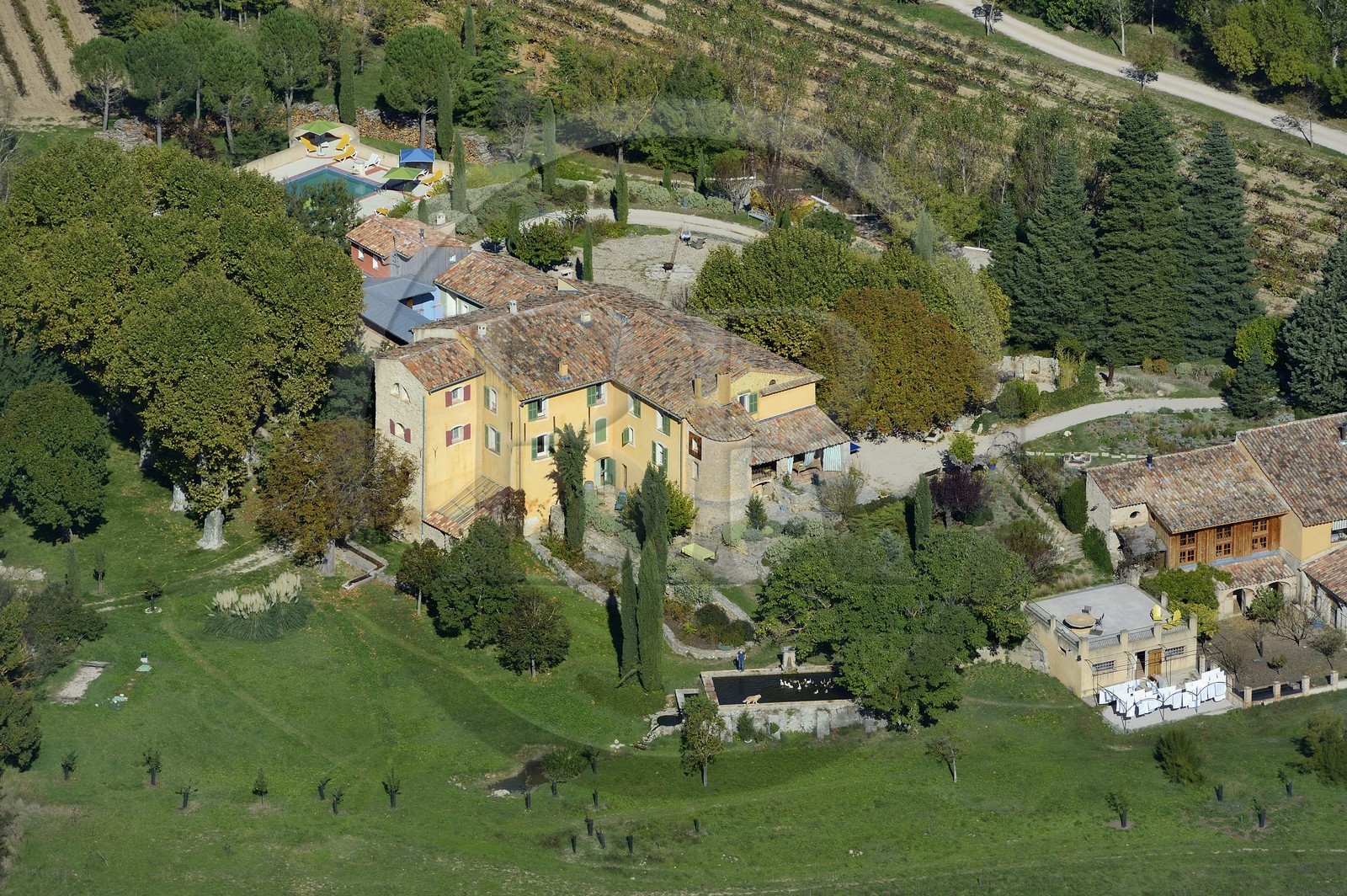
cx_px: 674
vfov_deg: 6.9
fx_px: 7477
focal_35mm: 200
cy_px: 448
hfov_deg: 10.3
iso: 800
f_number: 8
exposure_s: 1/2000
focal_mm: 200
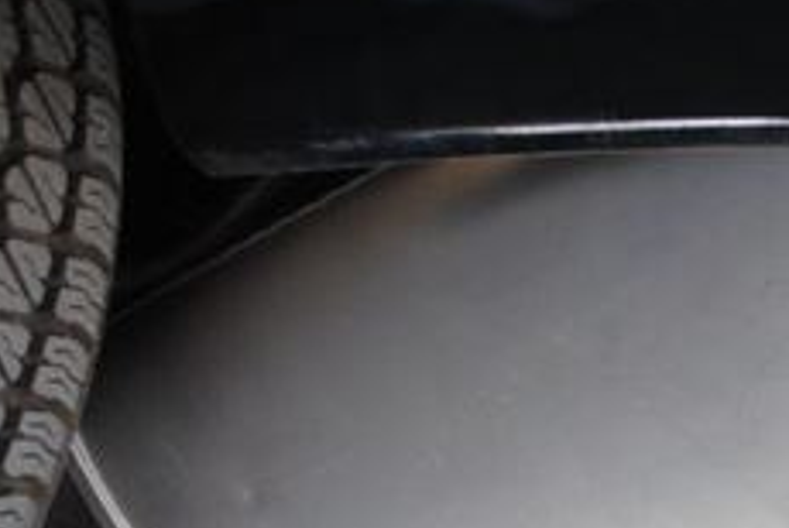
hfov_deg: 21.1
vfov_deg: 14.4
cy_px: 631
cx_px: 847
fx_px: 2019
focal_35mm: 92
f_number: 3.8
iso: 200
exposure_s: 1/60
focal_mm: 22
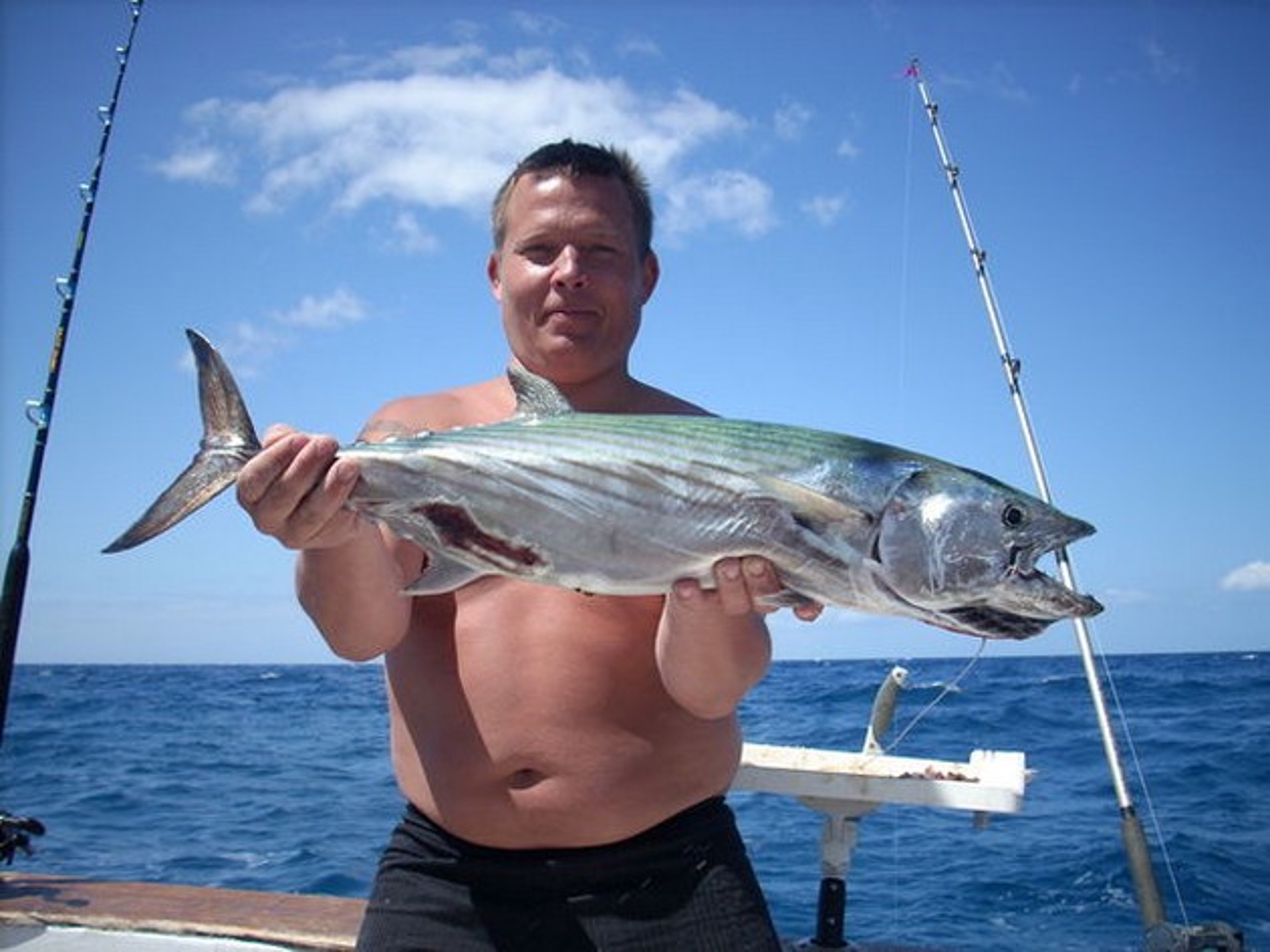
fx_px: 1357
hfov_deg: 50.2
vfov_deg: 38.6
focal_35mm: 37
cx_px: 635
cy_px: 476
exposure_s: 1/273
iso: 64
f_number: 5.6
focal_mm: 6.2
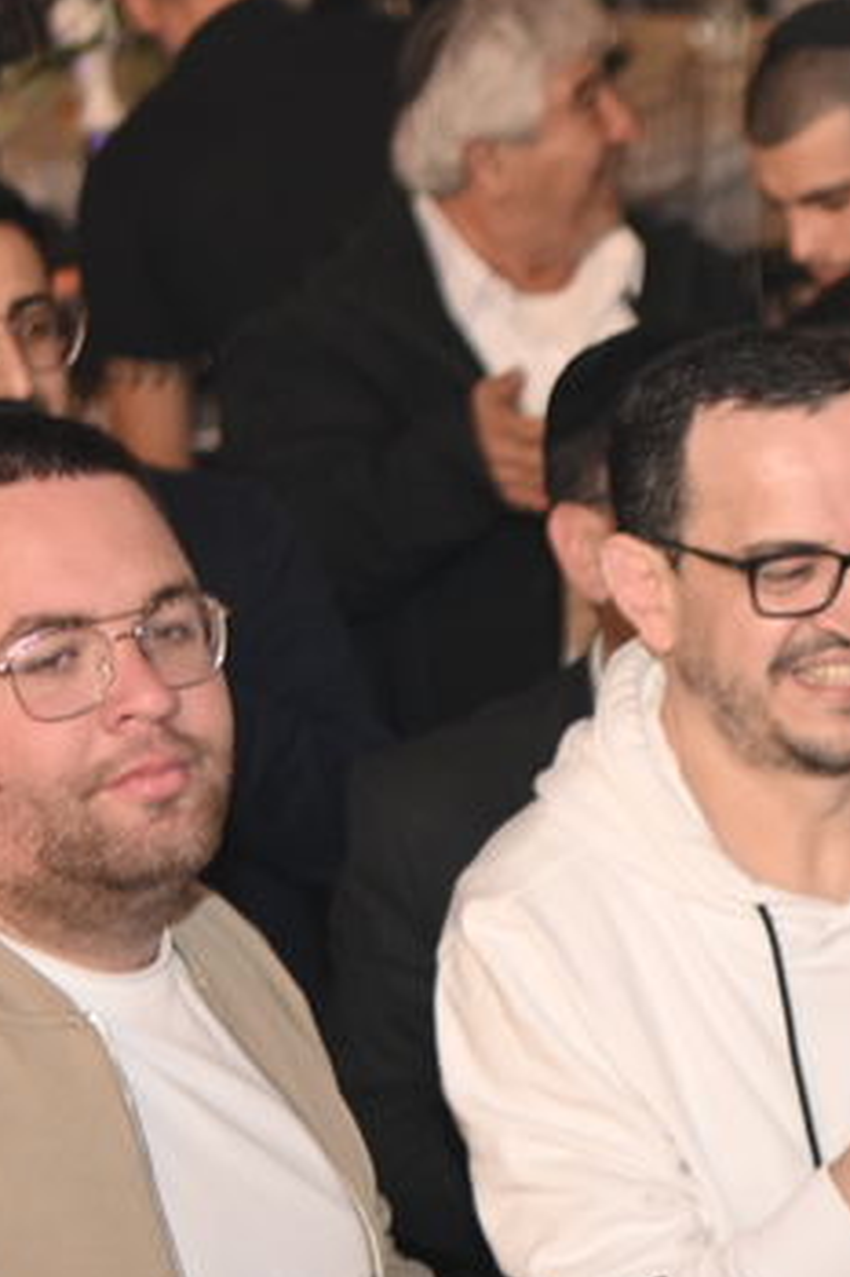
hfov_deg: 9.5
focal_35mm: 140
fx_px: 4963
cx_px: 1244
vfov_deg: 14.4
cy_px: 1277
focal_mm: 35
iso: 400
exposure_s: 1/200
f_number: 1.8
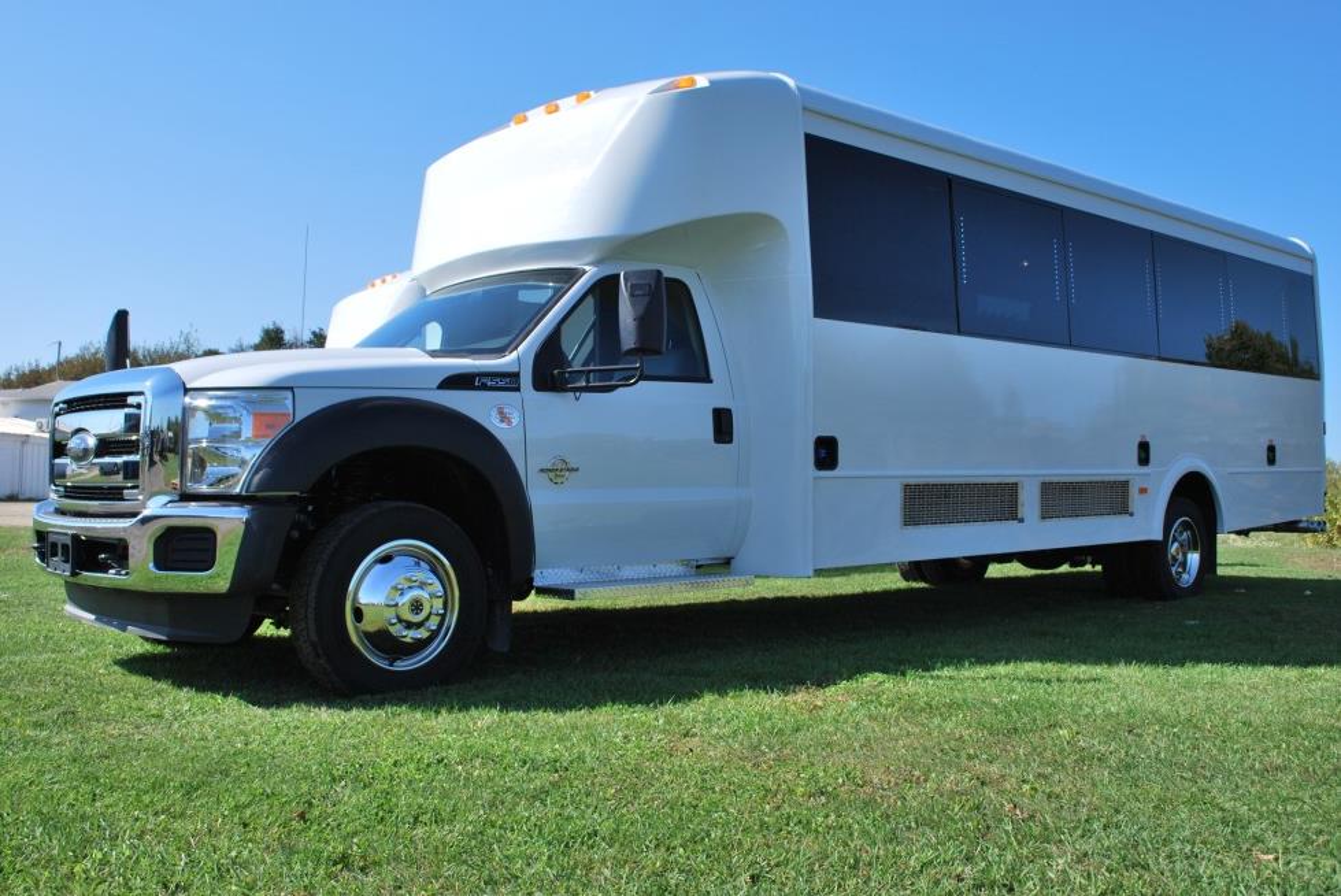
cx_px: 670
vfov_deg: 40.0
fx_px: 1230
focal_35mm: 33
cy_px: 448
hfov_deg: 57.2
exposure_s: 1/250
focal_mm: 22
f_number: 8
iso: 100
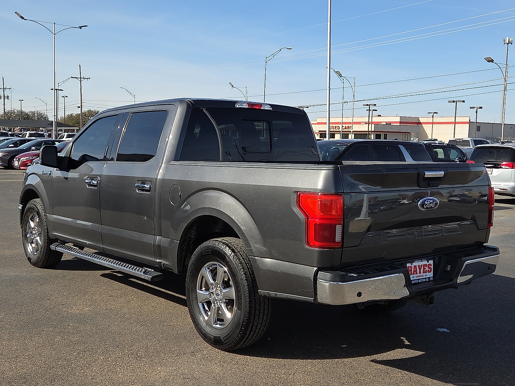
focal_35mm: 41
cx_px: 256
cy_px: 193
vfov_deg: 35.1
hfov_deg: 45.8
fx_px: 610
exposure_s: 1/5000
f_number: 1.8
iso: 76
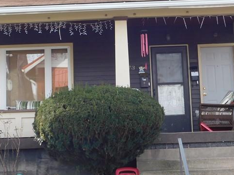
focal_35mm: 108
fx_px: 730
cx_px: 113
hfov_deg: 18.2
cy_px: 3
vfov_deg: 13.5
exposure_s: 1/125
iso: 125
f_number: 3.8
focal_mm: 9
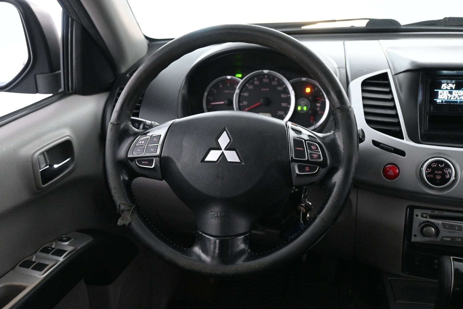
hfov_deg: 51.3
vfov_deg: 35.5
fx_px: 482
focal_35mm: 38
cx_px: 232
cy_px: 154
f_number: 4.2
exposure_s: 1/50
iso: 3200
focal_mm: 25
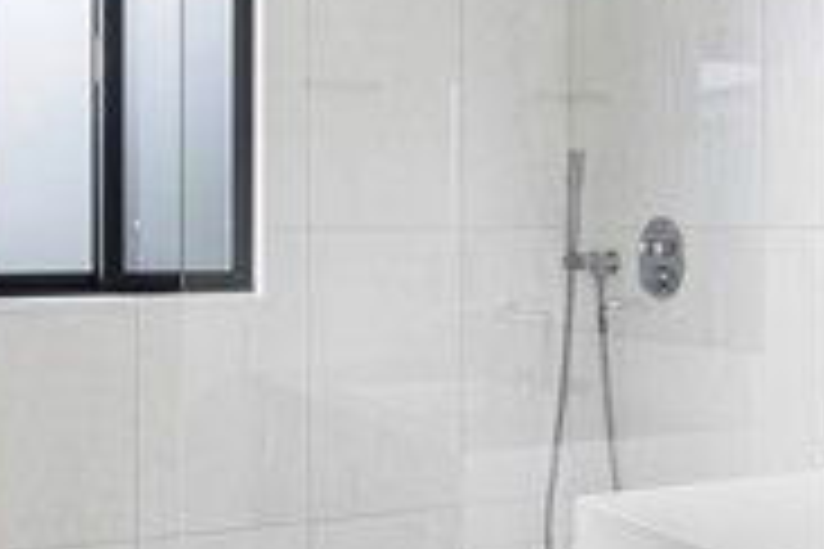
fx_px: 1282
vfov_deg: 24.2
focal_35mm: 56
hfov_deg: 35.1
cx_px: 585
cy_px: 243
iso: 160
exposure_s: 1/60
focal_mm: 16
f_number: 9
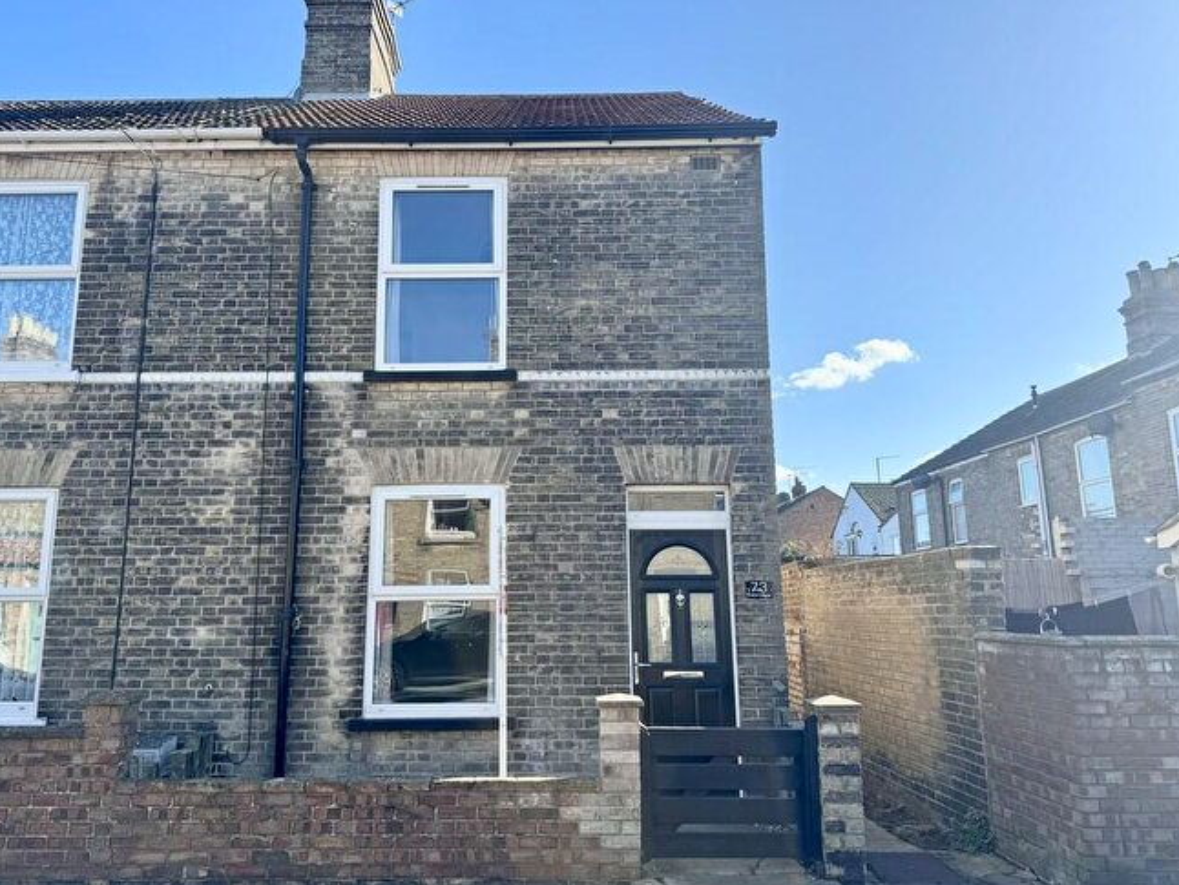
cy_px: 433
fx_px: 886
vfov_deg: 53.1
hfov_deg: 67.2
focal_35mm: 26
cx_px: 546
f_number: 1.78
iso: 80
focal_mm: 6.76
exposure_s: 1/2506
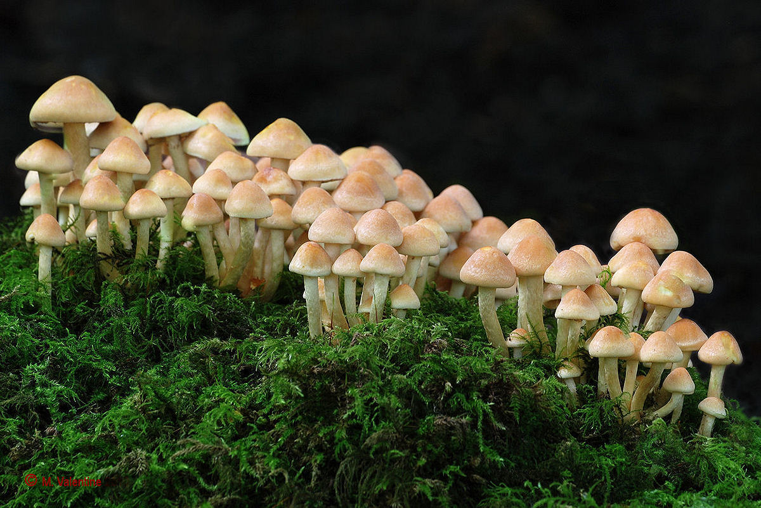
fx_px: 7930
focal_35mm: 375
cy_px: 254
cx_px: 380
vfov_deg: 3.7
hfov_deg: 5.5
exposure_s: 1/2
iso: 200
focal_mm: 250
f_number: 11
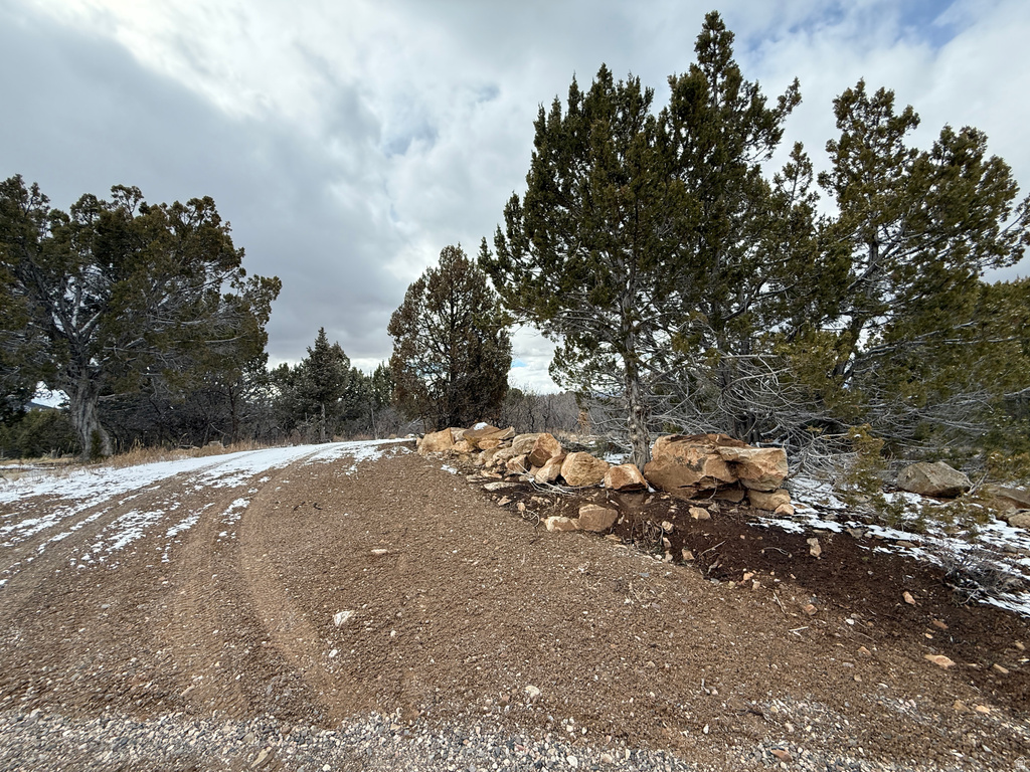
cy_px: 386
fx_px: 417
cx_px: 515
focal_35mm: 14
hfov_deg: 102.1
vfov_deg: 85.7
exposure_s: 1/1399
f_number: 2.2
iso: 64
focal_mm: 2.22
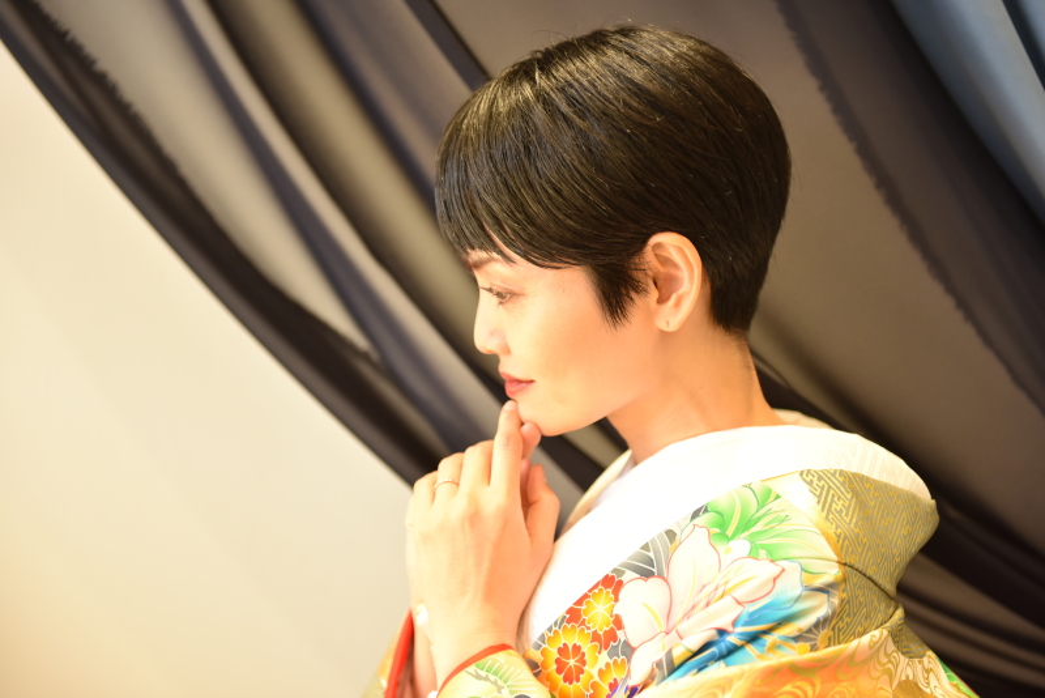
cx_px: 522
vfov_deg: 21.9
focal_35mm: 62
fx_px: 1800
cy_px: 349
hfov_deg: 32.4
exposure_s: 1/80
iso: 800
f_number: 2.8
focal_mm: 62
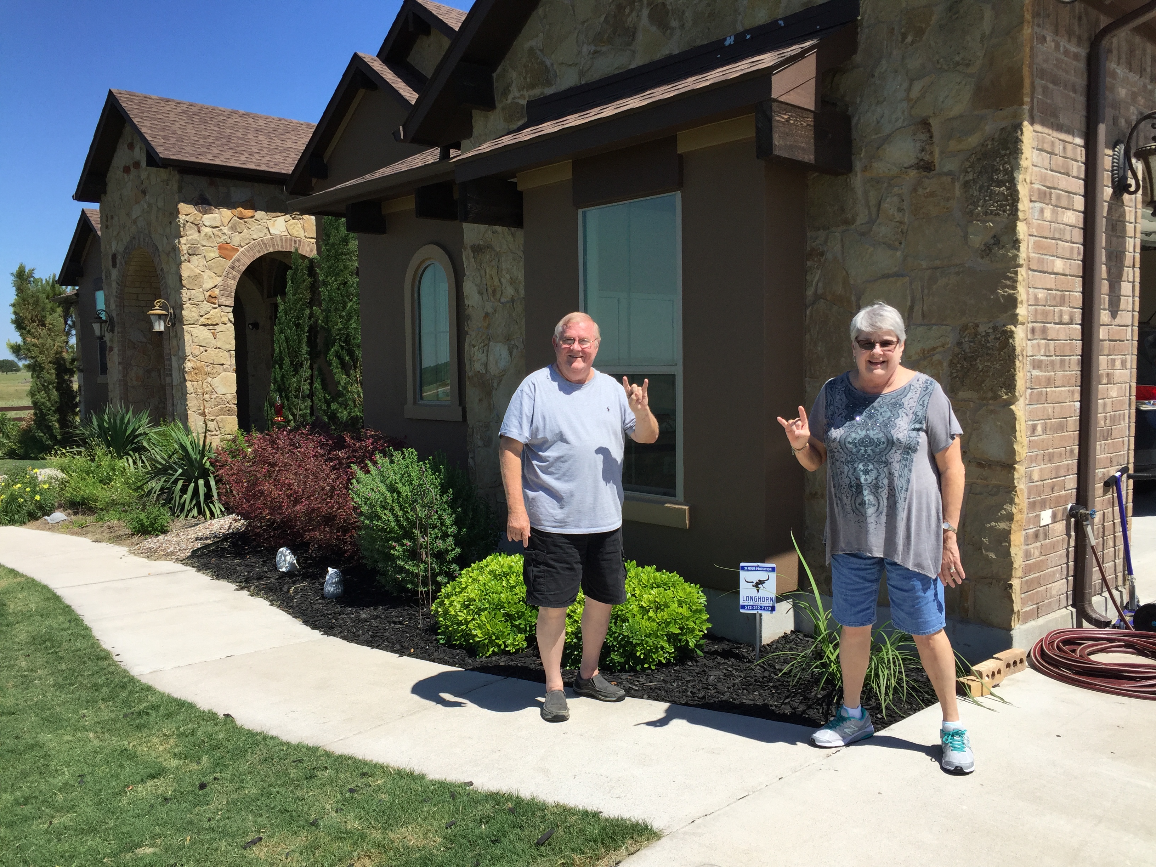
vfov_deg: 48.2
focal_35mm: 29
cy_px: 434
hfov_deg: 61.7
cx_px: 578
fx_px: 968
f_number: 2.2
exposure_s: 1/2475
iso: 32
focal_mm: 4.15
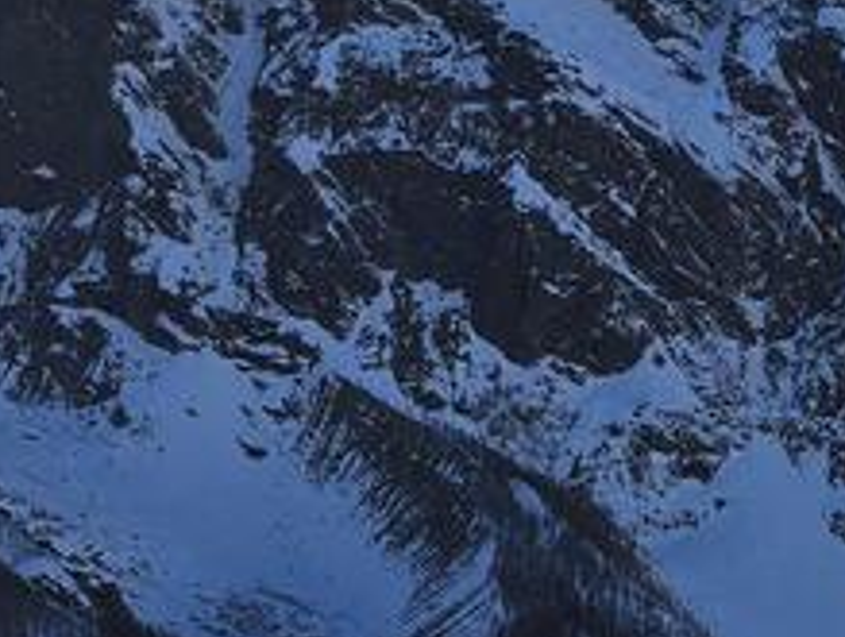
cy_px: 739
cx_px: 1015
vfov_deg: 13.4
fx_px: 2641
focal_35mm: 108
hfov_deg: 17.3
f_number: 1.7
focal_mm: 6.3
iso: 12
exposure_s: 1/1167
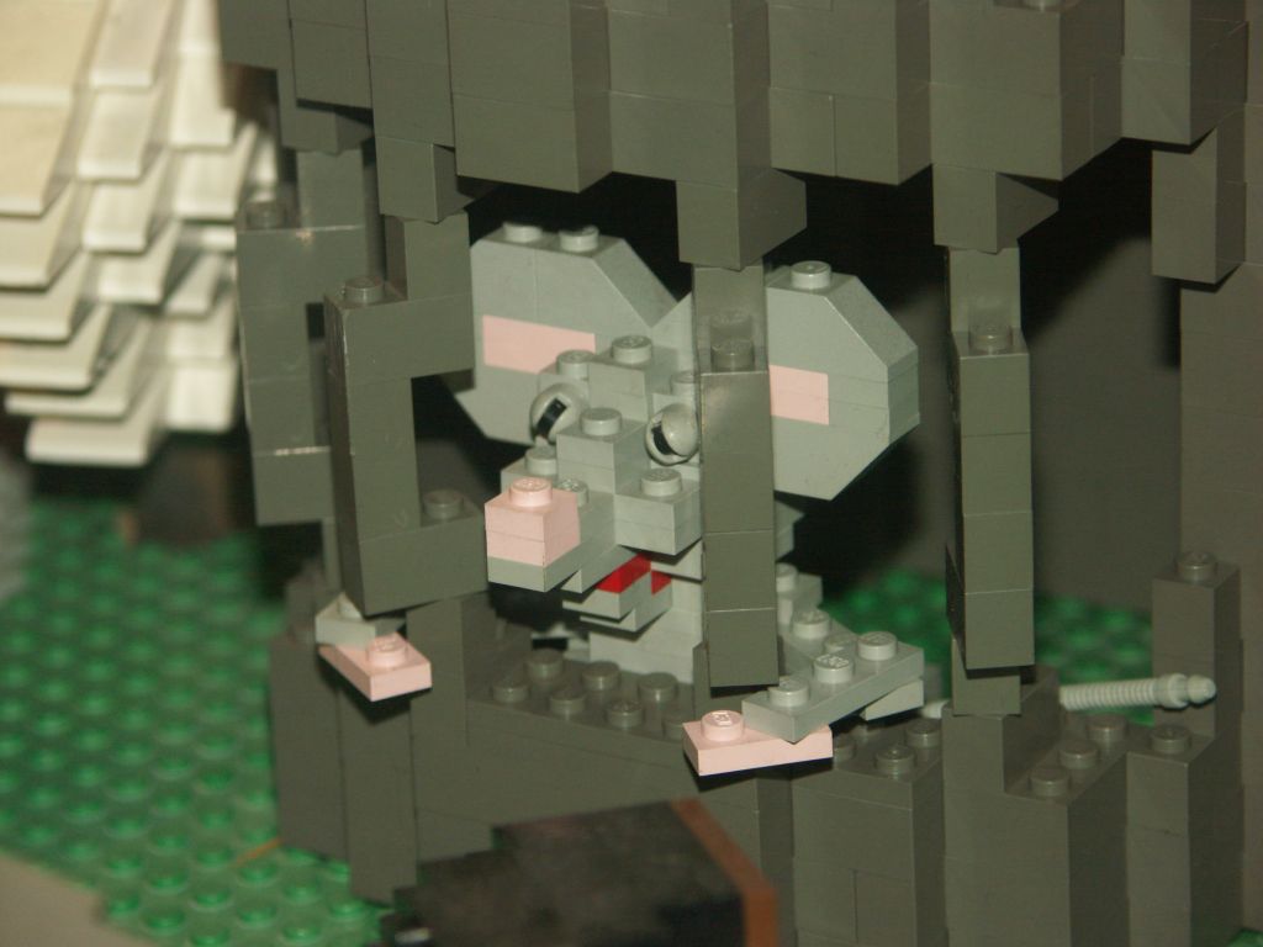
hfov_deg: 13.4
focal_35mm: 147
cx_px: 632
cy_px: 474
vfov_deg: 10.1
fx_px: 5363
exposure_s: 1/125
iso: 200
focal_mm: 37.44
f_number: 3.2
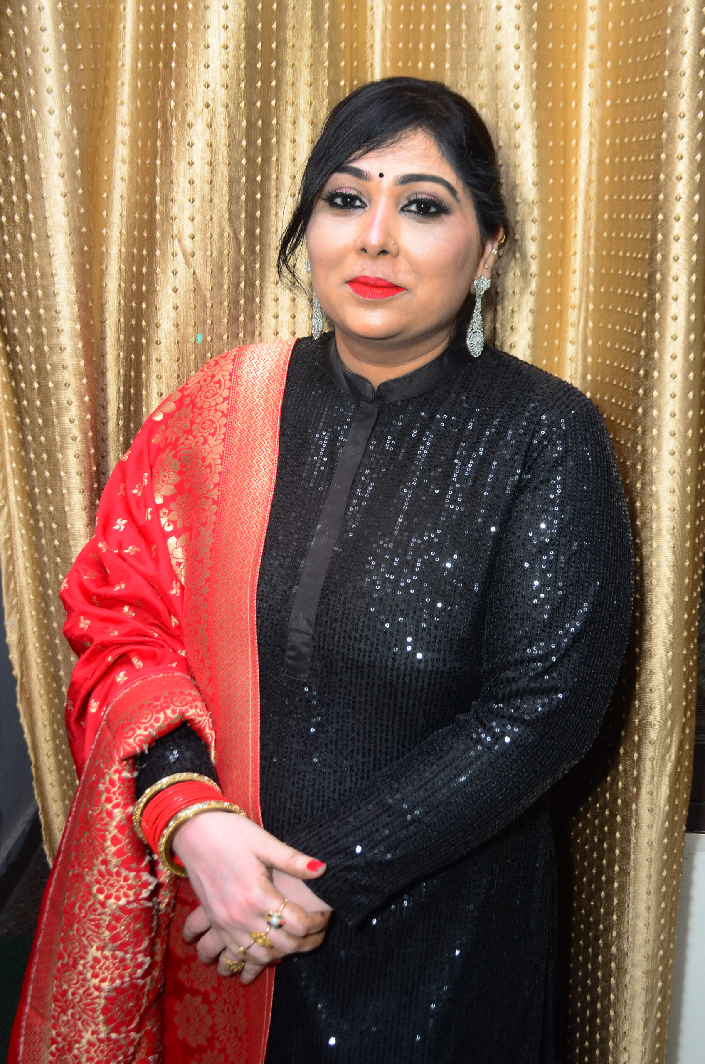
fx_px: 1505
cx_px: 352
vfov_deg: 39.0
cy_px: 532
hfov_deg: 26.4
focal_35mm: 51
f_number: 5.6
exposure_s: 1/100
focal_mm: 34
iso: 640
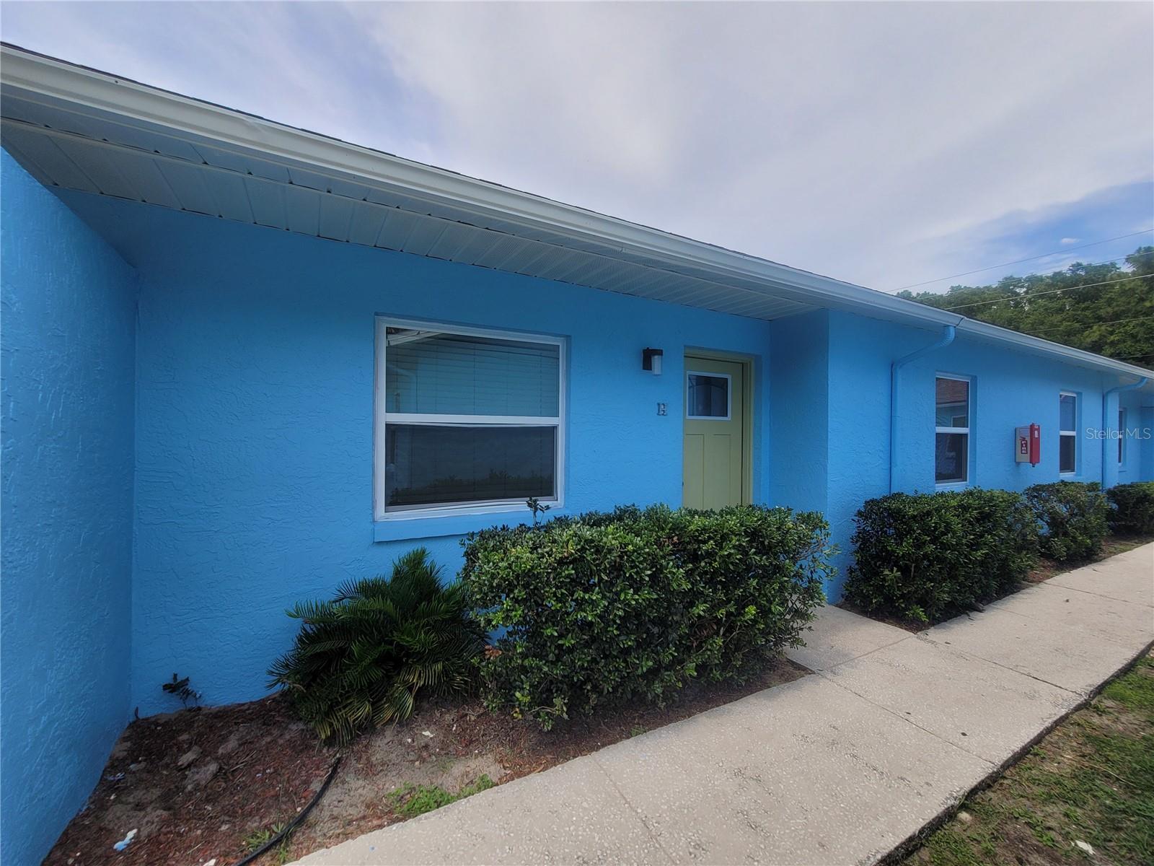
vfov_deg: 89.9
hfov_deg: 106.2
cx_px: 577
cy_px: 433
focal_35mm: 13
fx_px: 433
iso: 64
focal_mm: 2.2
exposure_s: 1/1387
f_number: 2.2
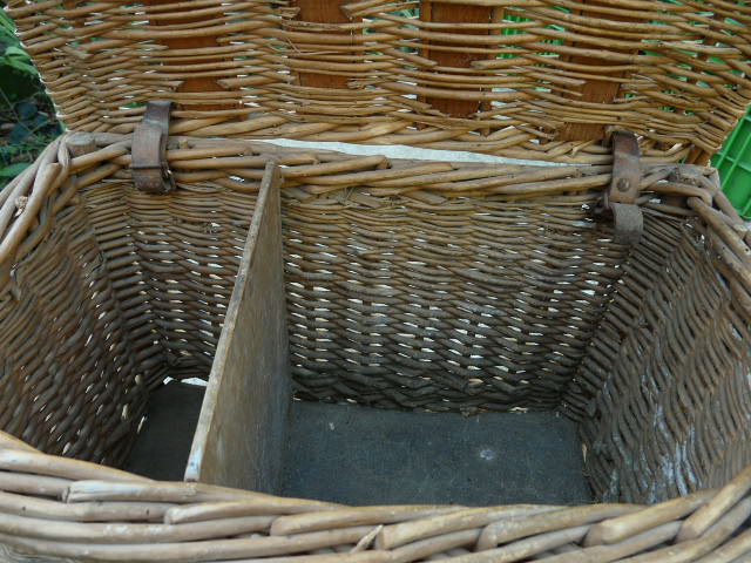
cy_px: 282
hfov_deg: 63.4
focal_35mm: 28
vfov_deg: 49.7
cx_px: 376
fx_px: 607
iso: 100
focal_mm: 4.6
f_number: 2.8
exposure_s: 1/40
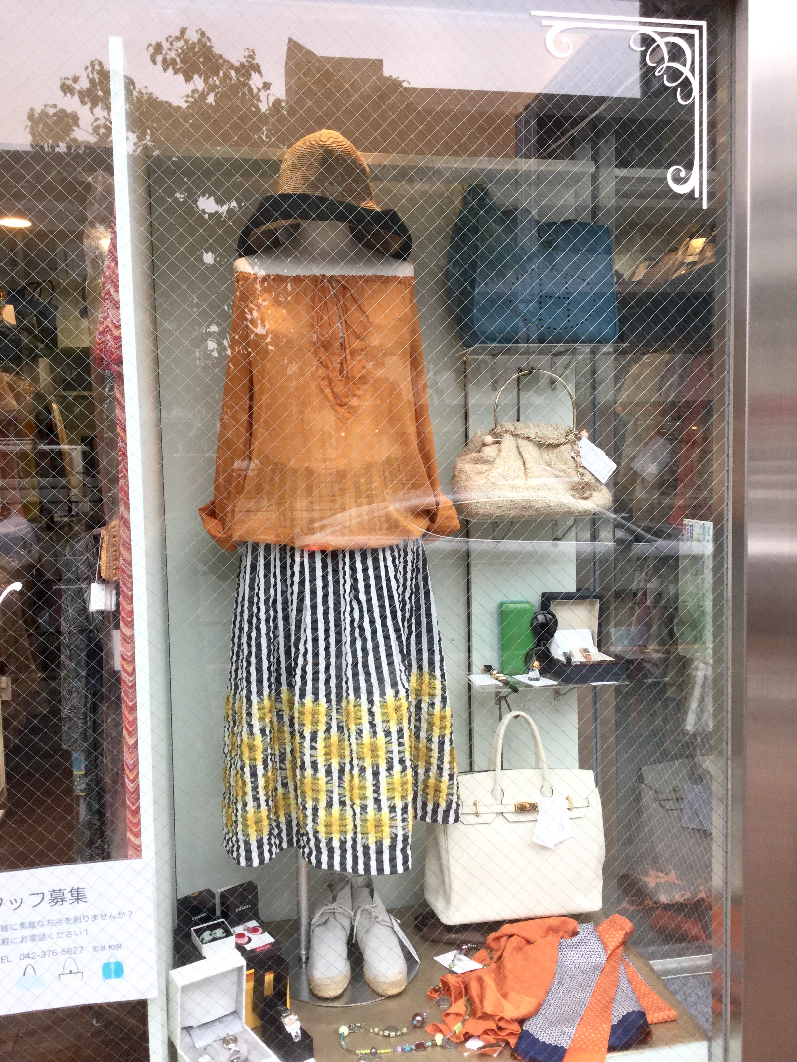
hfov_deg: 45.4
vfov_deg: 58.4
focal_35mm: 31
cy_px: 531
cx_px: 398
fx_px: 952
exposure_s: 1/120
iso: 40
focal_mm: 3.3
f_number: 2.4
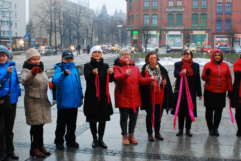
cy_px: 79
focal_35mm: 43
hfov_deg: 45.4
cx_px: 122
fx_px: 288
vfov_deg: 31.3
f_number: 4.5
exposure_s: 1/40
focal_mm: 28
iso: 800
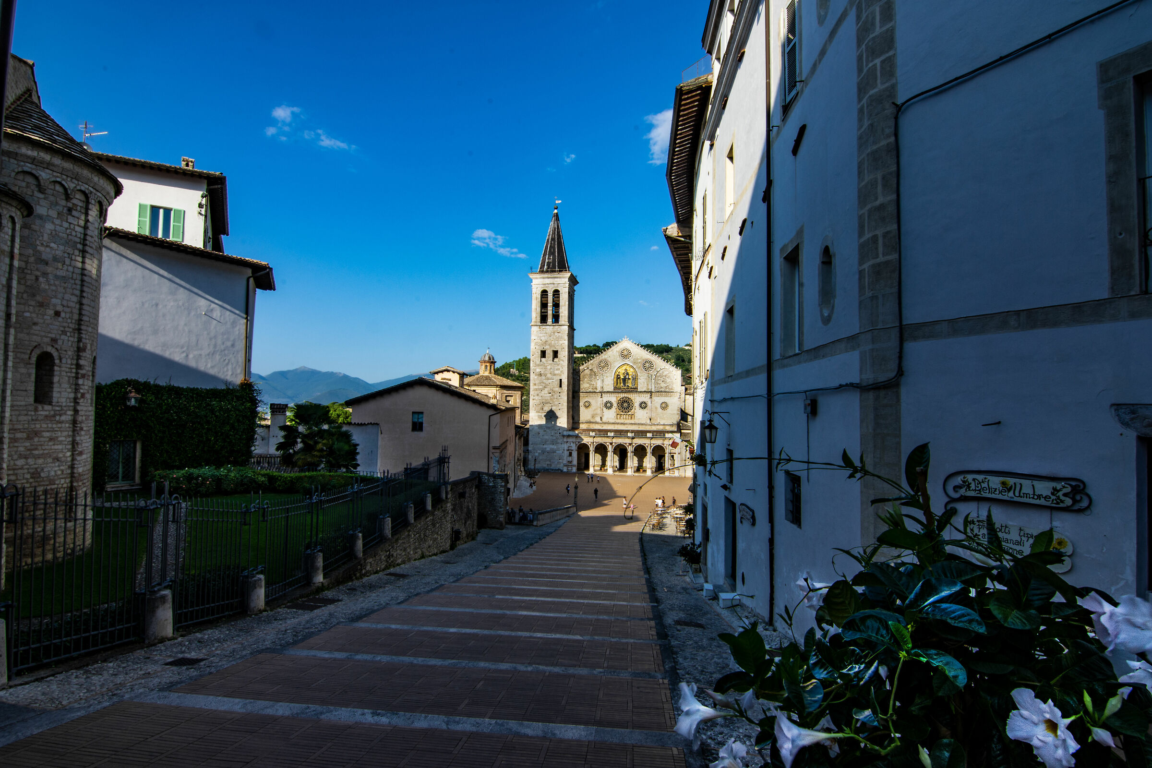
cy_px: 384
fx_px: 528
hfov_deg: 95.0
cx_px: 576
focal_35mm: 16
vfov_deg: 72.1
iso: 100
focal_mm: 11
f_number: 16
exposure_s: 1/30
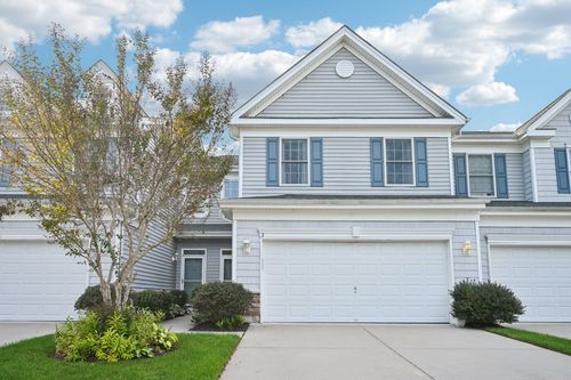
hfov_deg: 78.6
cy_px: 190
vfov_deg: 57.2
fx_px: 349
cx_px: 286
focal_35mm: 22
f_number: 8
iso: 400
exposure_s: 1/400
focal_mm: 22
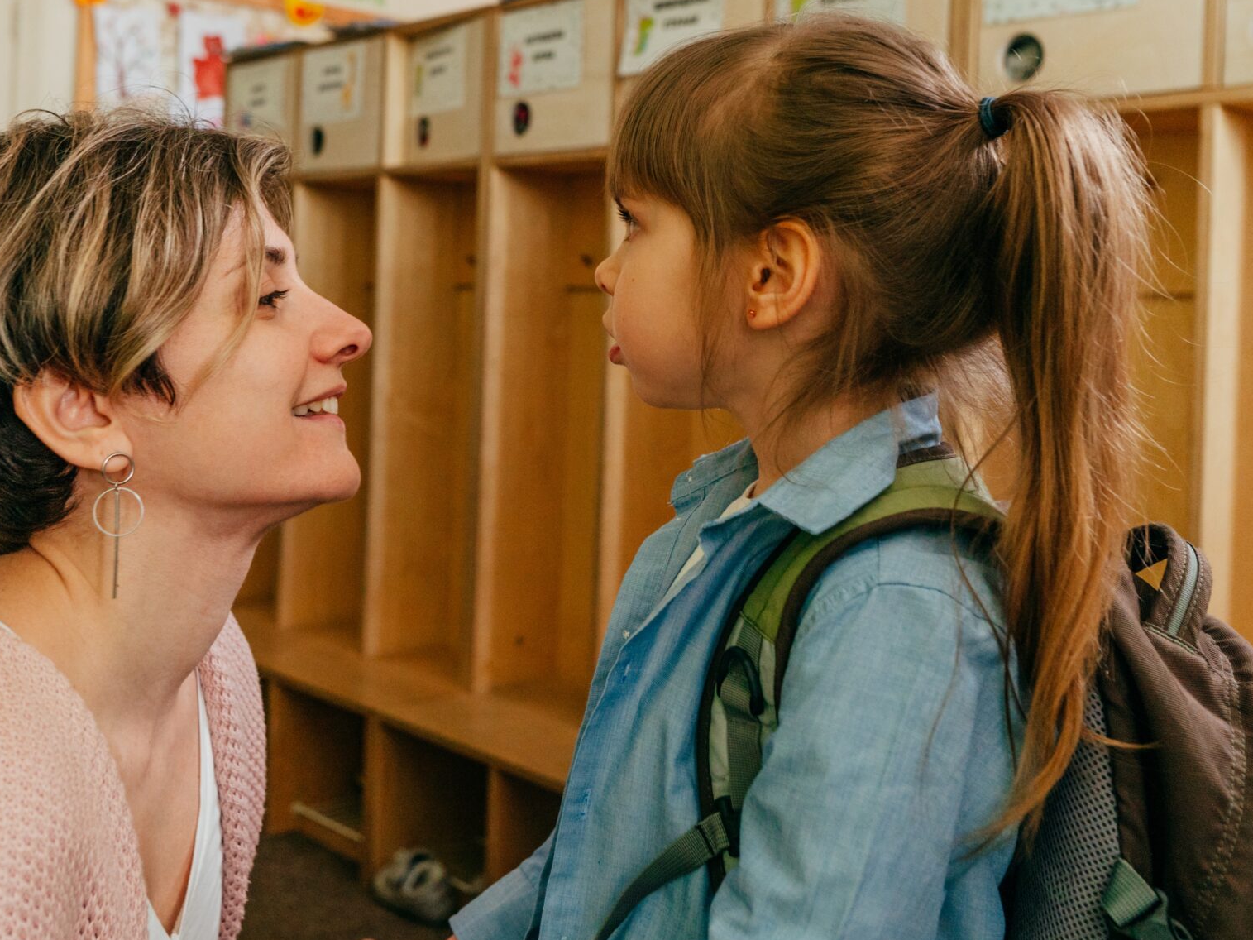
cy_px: 326
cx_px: 466
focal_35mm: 39
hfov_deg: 47.4
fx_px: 1412
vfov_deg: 36.5
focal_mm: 24
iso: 400
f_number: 3.5
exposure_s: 1/160
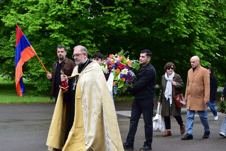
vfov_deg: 17.5
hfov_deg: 26.0
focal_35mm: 78
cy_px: 76
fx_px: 490
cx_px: 113
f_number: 9
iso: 400
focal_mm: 52
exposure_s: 1/125
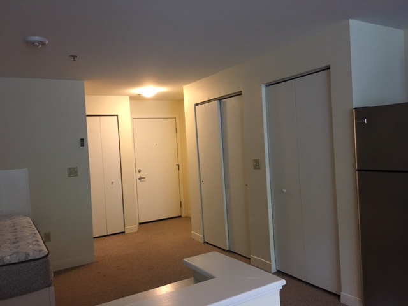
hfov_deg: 61.7
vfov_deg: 48.2
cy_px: 153
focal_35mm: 29
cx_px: 204
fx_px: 342
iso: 160
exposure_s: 1/30
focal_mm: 4.15
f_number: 2.2
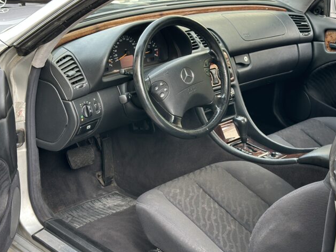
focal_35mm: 61
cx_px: 171
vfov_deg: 24.0
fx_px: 592
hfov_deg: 31.7
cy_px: 135
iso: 80
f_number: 1.78
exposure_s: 1/166
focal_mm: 6.86
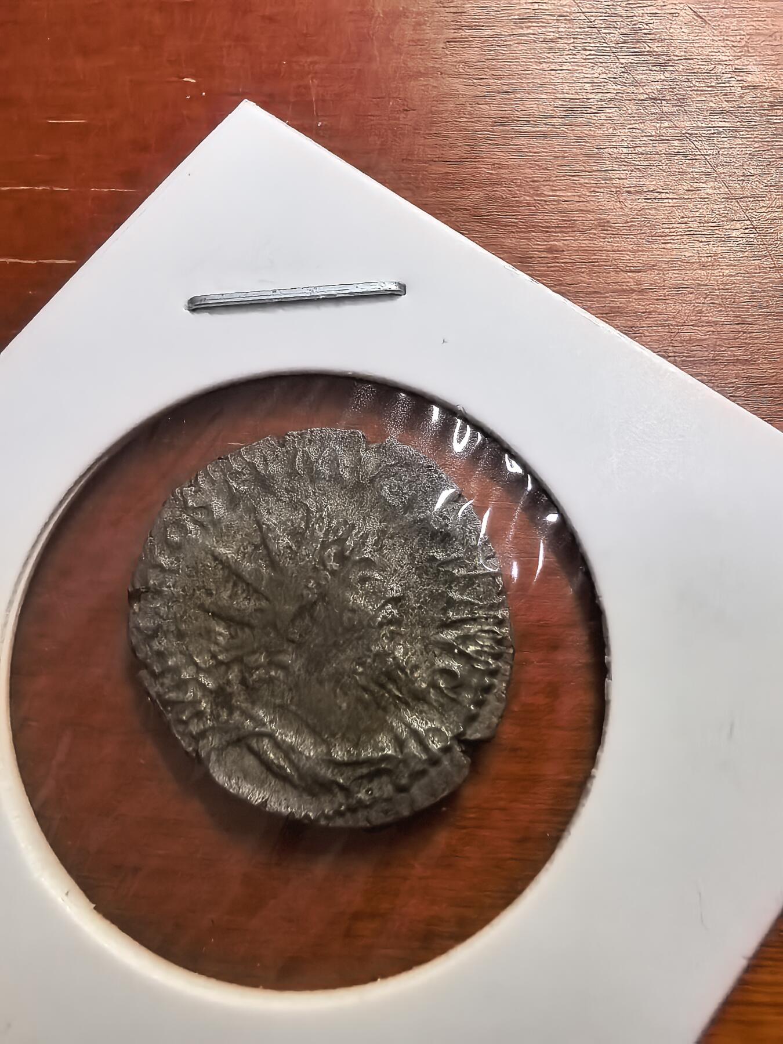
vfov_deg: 71.6
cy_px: 522
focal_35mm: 24
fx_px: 724
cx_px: 392
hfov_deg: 56.8
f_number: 2.2
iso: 500
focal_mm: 1.68
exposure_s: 1/100
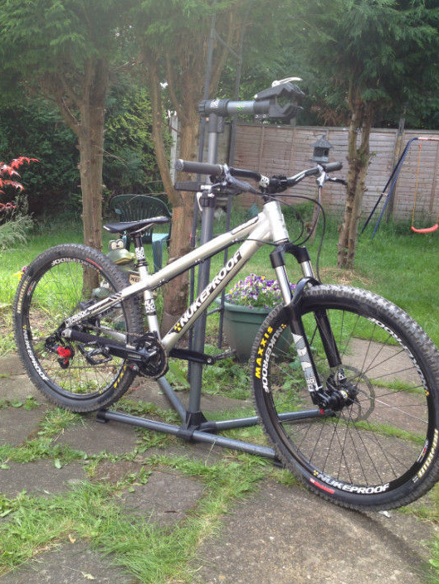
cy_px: 295
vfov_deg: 50.1
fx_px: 625
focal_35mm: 37
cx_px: 210
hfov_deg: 38.7
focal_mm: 4.28
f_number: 2.4
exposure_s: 1/208
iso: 50
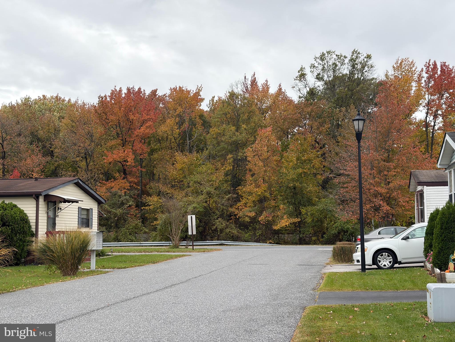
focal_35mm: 52
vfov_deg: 28.0
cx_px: 228
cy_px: 171
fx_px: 683
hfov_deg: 36.8
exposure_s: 1/851
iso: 40
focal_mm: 5.96
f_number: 1.6
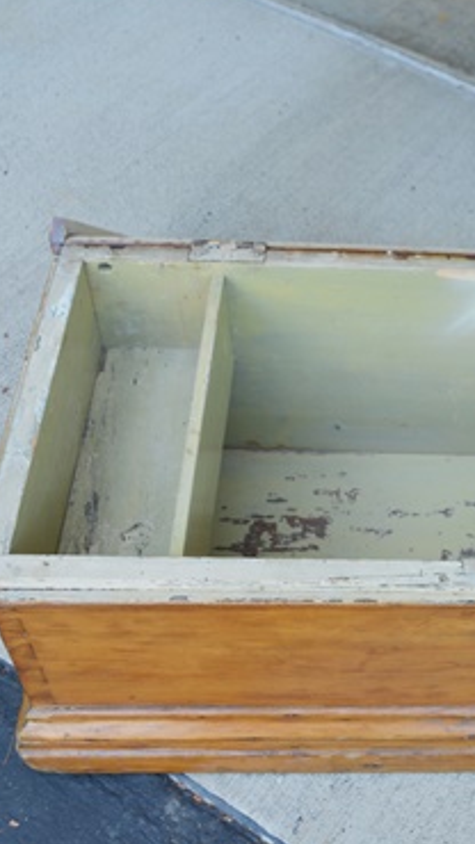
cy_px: 427
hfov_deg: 22.1
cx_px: 539
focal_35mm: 51
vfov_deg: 40.6
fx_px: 1142
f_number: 5.6
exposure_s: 1/125
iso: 320
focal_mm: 20
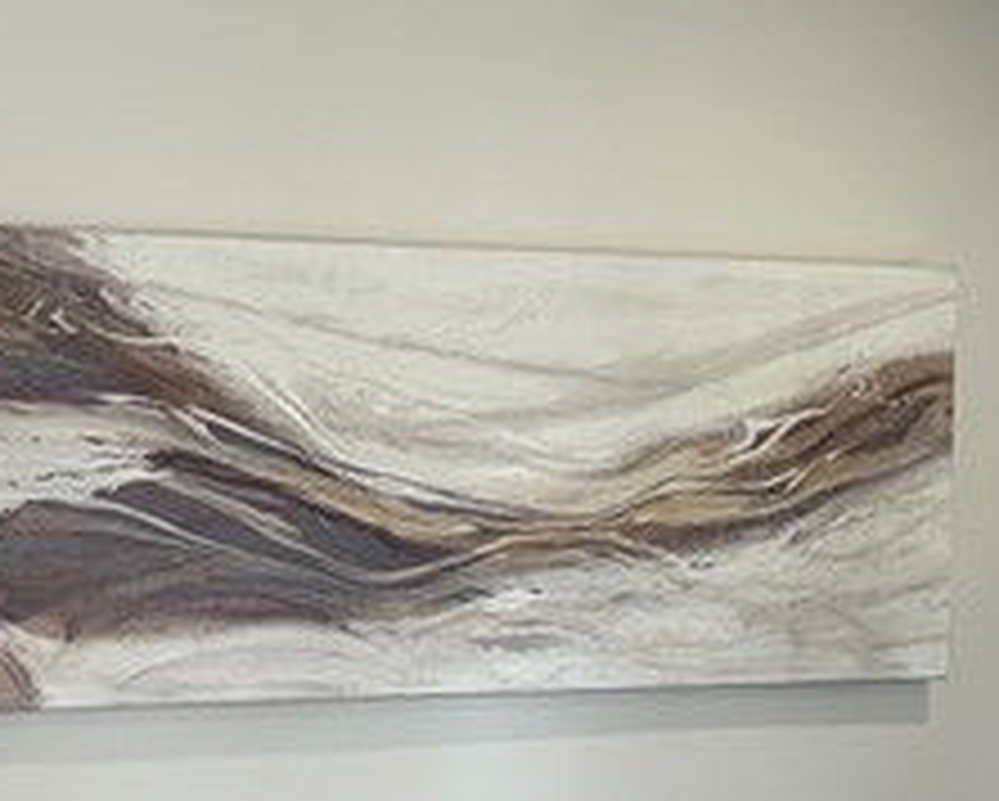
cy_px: 864
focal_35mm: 117
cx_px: 225
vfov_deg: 13.0
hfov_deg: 16.3
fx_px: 3462
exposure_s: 1/120
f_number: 1.5
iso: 64
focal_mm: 5.7
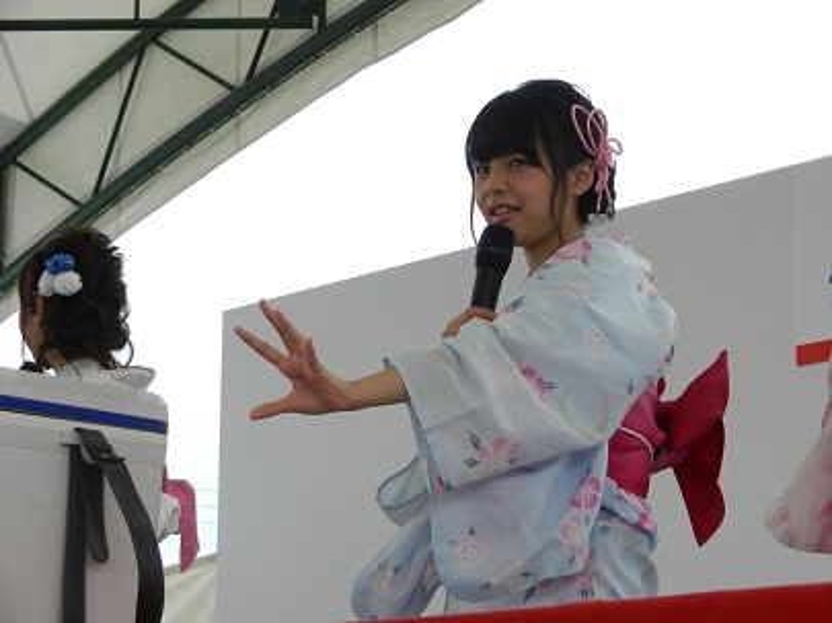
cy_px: 312
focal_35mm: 91
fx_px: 2185
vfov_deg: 16.2
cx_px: 416
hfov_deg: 21.6
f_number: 4.9
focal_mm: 16.3
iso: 160
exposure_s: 1/200
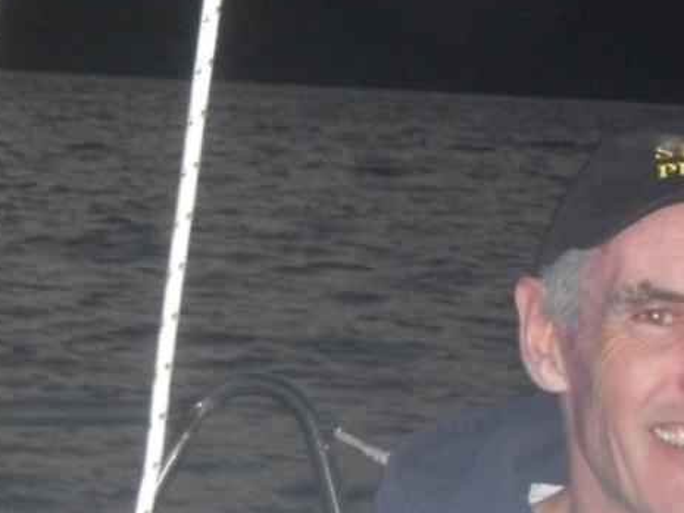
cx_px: 37
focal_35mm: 163
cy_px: 173
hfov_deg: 12.0
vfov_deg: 9.1
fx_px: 3222
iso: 400
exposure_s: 1/60
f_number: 4
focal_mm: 11.8
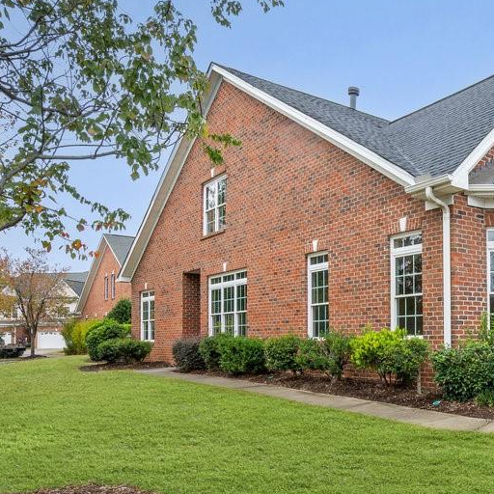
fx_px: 549
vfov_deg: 48.0
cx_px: 443
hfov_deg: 44.2
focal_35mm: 34
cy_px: 310
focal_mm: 16
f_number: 11
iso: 100
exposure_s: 1/20
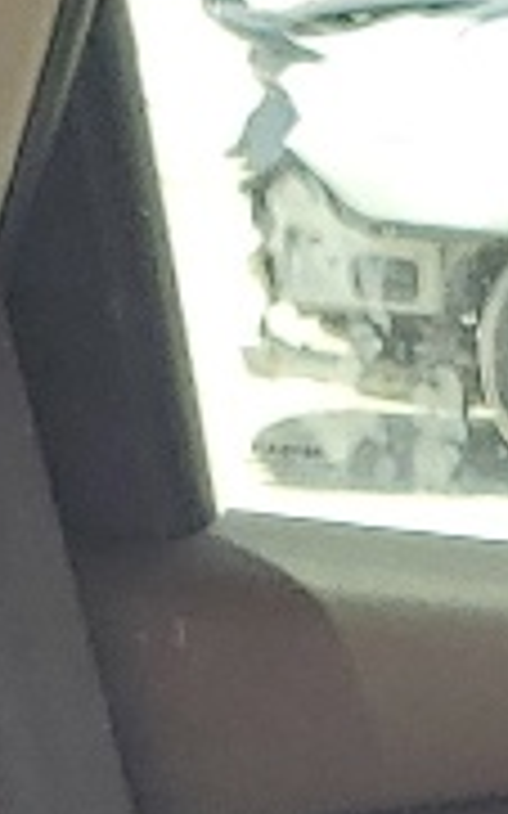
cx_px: 1061
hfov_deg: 5.3
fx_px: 5387
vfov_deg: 7.7
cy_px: 2303
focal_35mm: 243
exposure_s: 1/370
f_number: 1.5
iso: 50
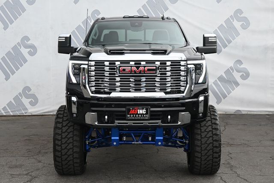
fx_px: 502
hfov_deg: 30.5
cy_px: 92
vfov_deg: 20.6
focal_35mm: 66
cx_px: 137
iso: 280
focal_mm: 44
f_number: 6
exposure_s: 1/250
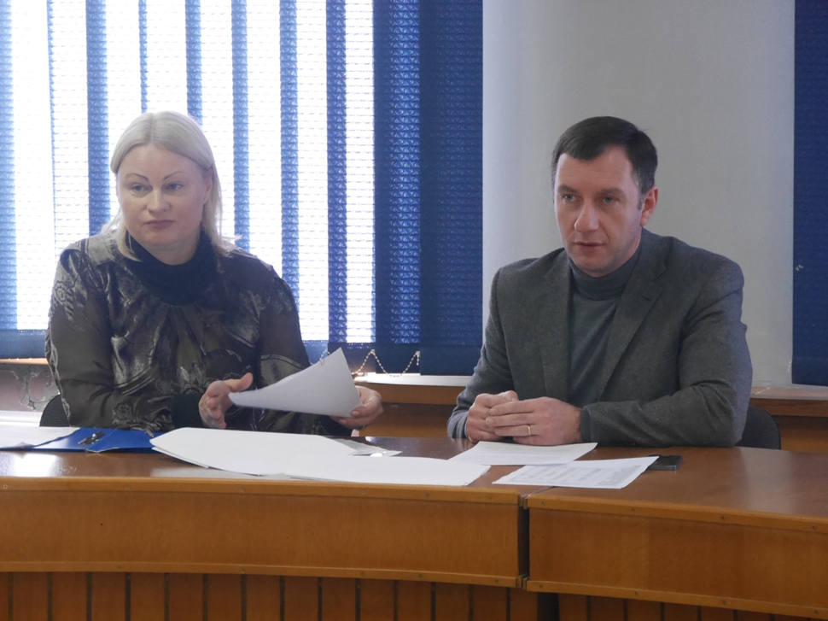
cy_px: 310
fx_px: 3683
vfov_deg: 9.6
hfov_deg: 12.8
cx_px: 414
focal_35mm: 154
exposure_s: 1/80
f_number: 5.4
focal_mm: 77
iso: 3200
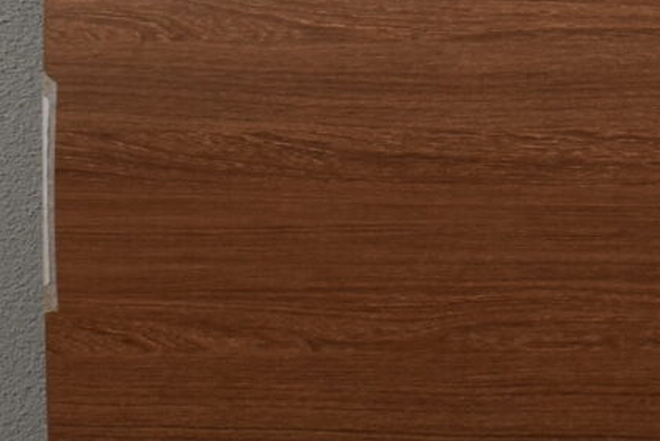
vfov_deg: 8.4
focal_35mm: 164
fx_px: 3008
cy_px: 60
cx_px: 640
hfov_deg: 12.4
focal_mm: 18
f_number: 5.6
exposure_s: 1/125
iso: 280
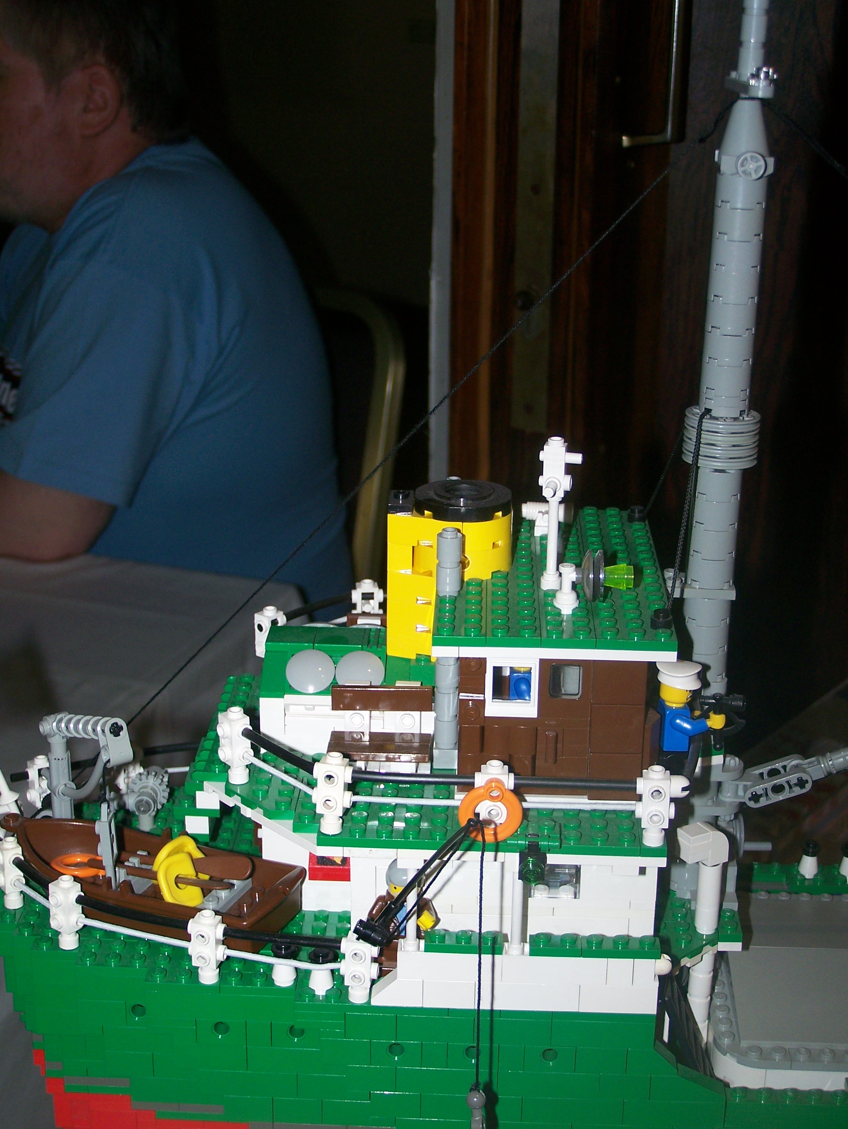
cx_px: 424
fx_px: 1925
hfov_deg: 24.8
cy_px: 564
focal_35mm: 59
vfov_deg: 32.7
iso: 80
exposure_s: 1/80
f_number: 3.1
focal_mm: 9.8
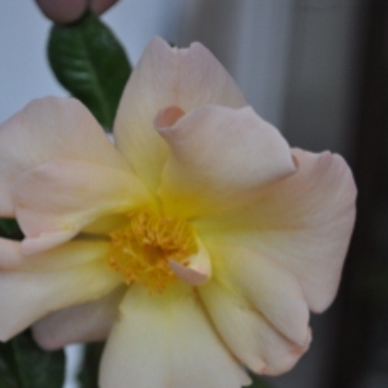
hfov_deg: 14.3
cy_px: 223
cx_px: 89
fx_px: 1544
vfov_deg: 14.3
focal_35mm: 122
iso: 720
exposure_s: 1/60
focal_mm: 55
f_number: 5.6
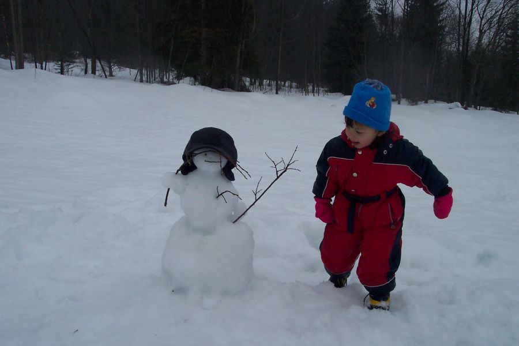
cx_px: 260
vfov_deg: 35.1
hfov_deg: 50.7
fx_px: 548
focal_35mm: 38
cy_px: 173
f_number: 4.8
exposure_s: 1/350
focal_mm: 8
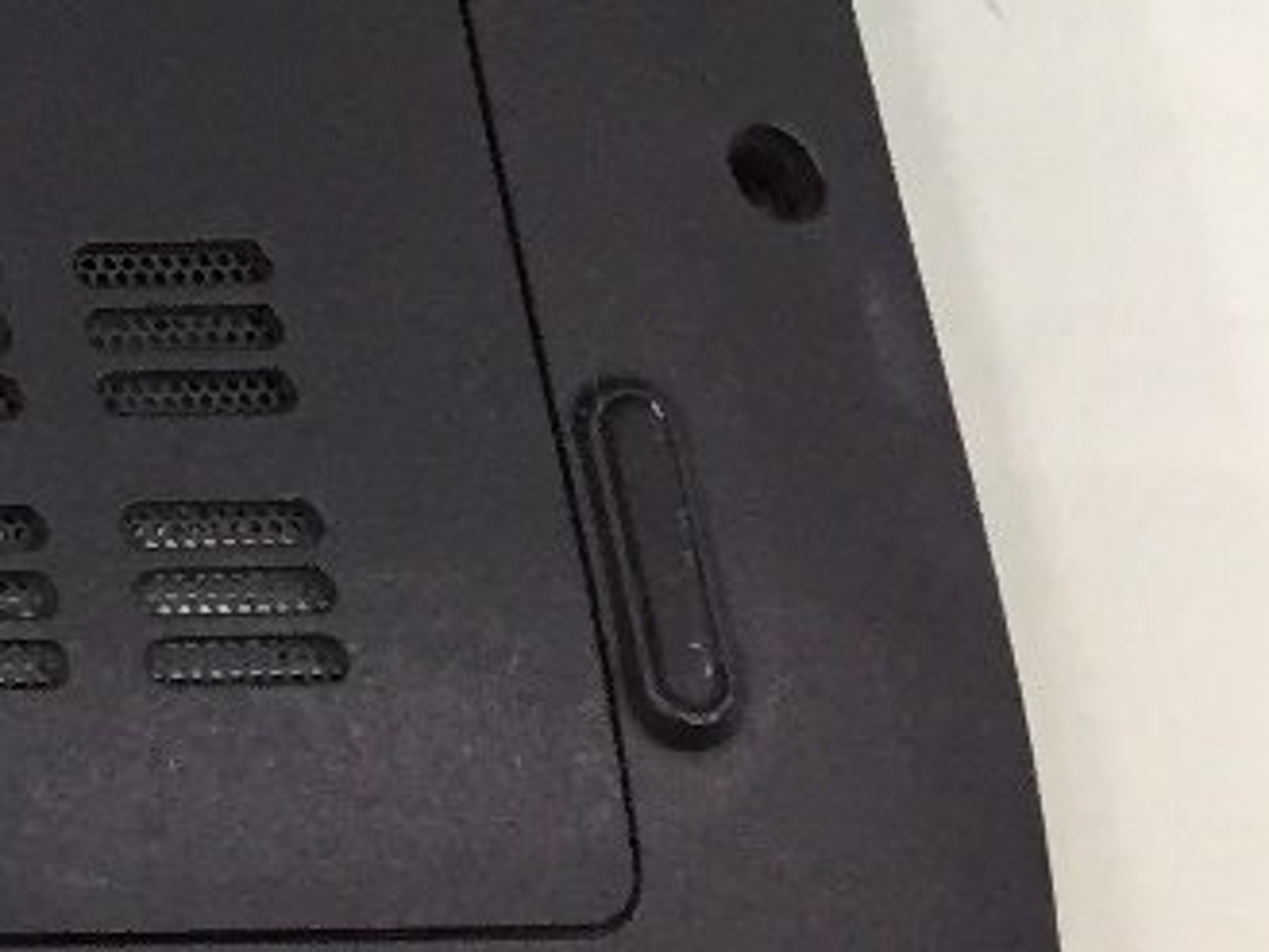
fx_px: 5281
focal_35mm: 144
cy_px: -420
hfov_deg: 11.5
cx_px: -1701
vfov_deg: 10.0
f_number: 2.2
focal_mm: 4.15
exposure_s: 1/33
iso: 160
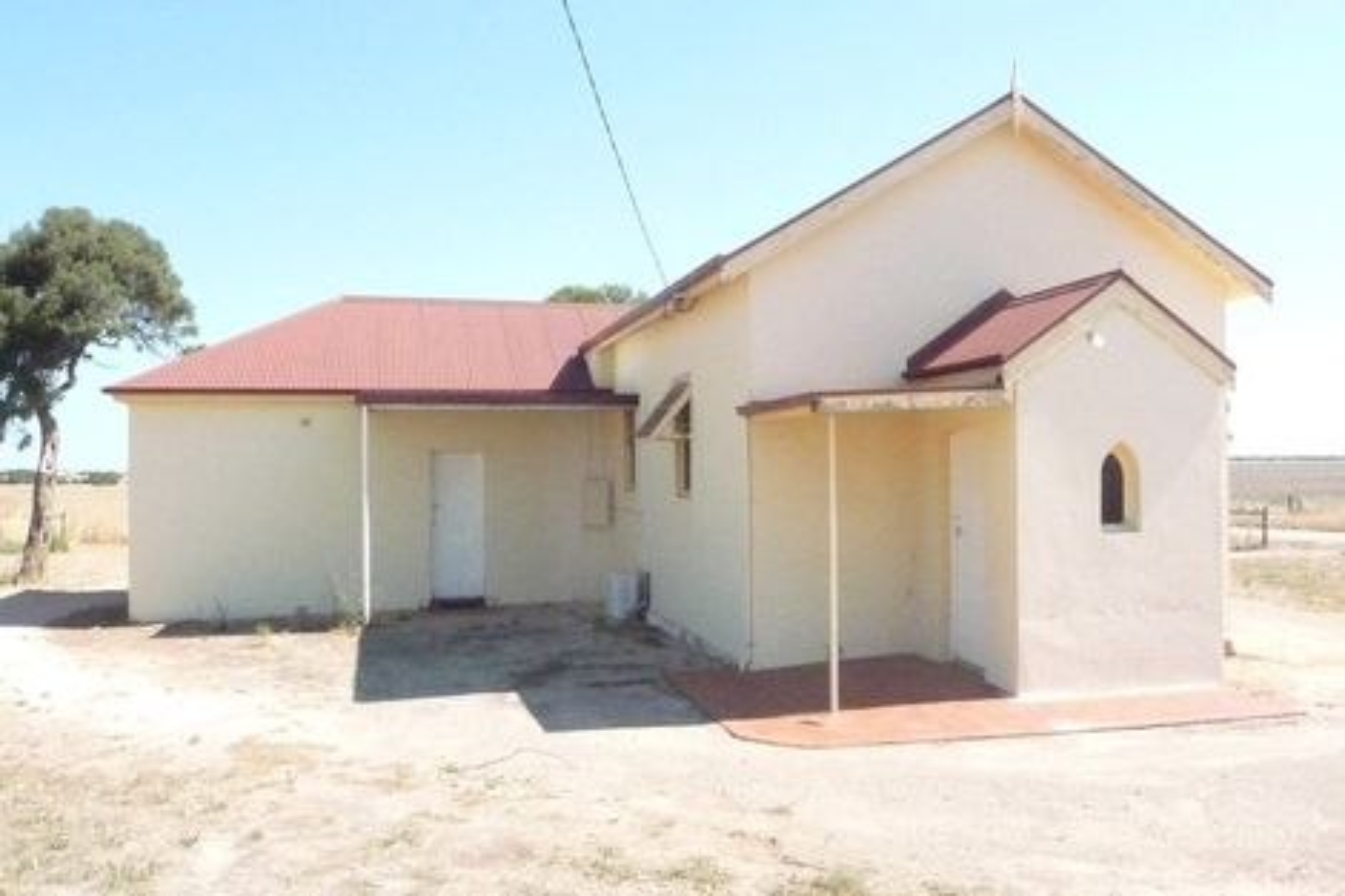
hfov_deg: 60.3
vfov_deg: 42.3
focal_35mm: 31
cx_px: 672
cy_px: 448
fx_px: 1158
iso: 1600
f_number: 8
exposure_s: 1/2000
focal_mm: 4.7
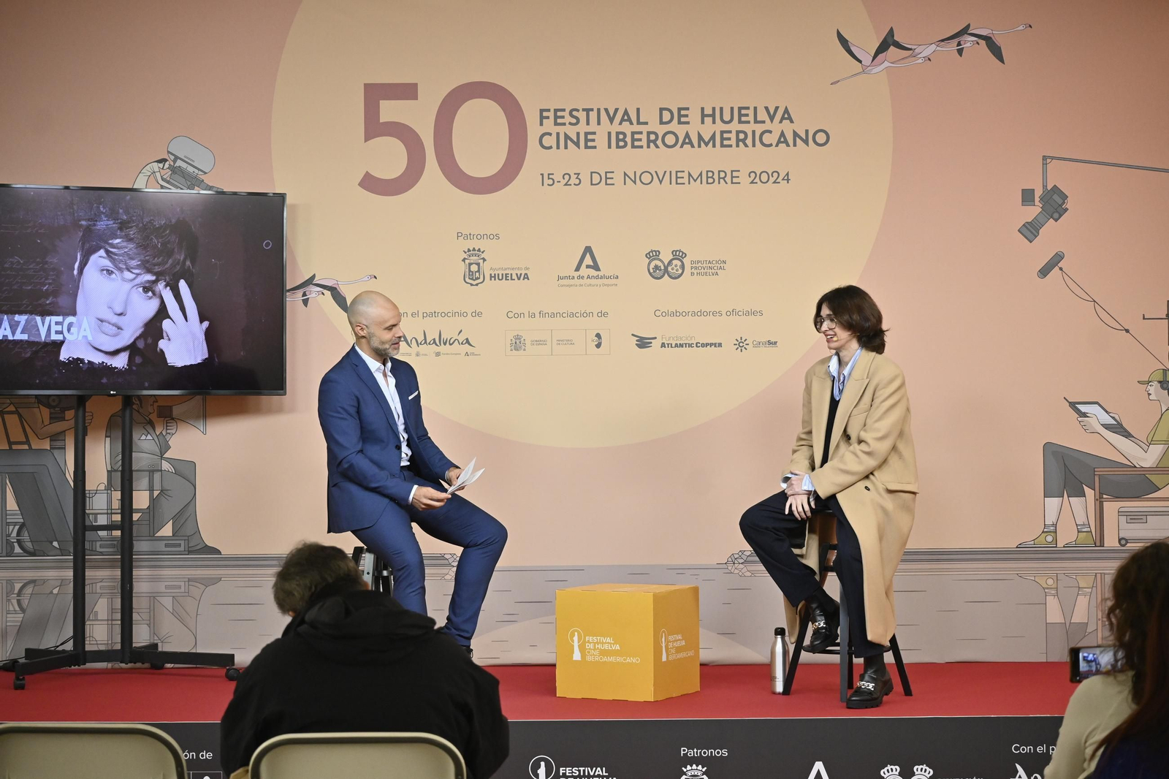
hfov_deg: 27.0
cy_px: 390
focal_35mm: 75
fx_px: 2435
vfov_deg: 18.2
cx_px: 584
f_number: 5
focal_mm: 50
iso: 1600
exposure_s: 1/320
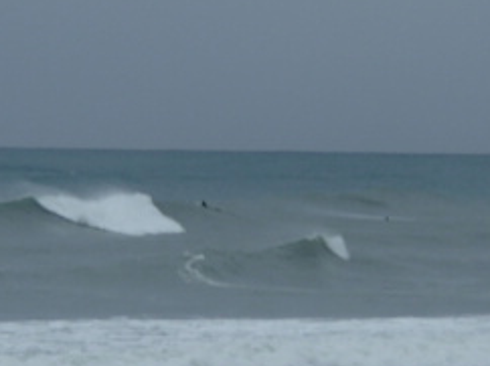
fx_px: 5246
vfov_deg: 4.0
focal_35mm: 371
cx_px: -40
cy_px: 184
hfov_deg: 5.3
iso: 100
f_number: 5.9
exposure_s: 1/320
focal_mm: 25
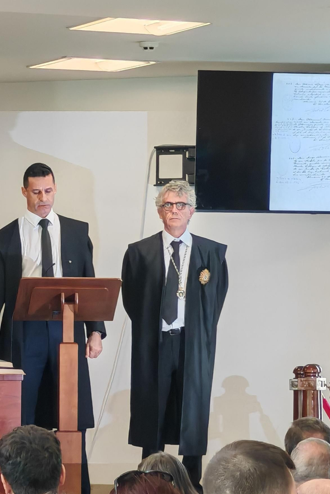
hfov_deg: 6.4
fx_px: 2941
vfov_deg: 9.6
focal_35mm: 214
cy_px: 243
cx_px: -31
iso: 200
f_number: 2.4
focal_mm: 8.67
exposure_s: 1/50
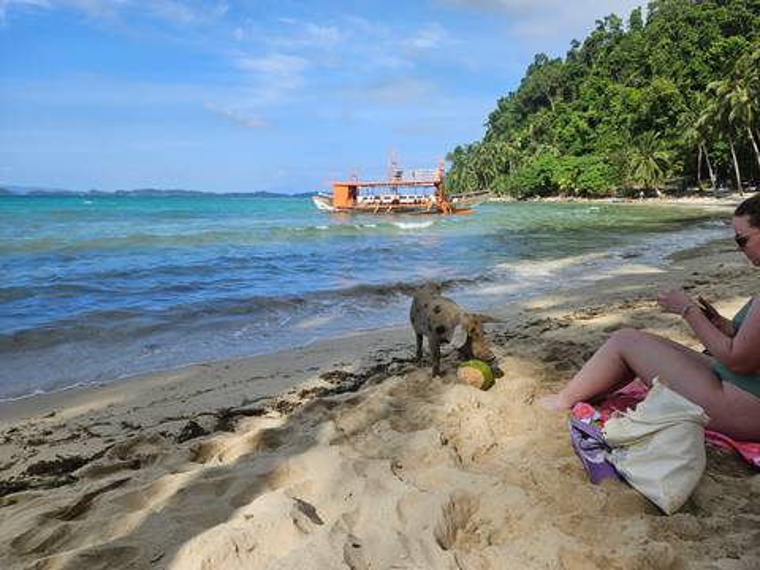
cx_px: 380
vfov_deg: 58.9
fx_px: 505
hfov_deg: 73.9
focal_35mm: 23
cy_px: 285
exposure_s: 1/1554
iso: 25
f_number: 1.8
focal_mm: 5.4
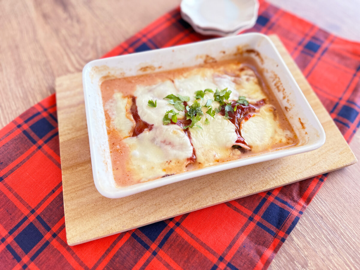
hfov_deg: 71.6
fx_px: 250
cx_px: 180
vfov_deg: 56.8
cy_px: 135
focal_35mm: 24
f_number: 1.78
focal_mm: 6.86
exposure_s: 1/121
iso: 160
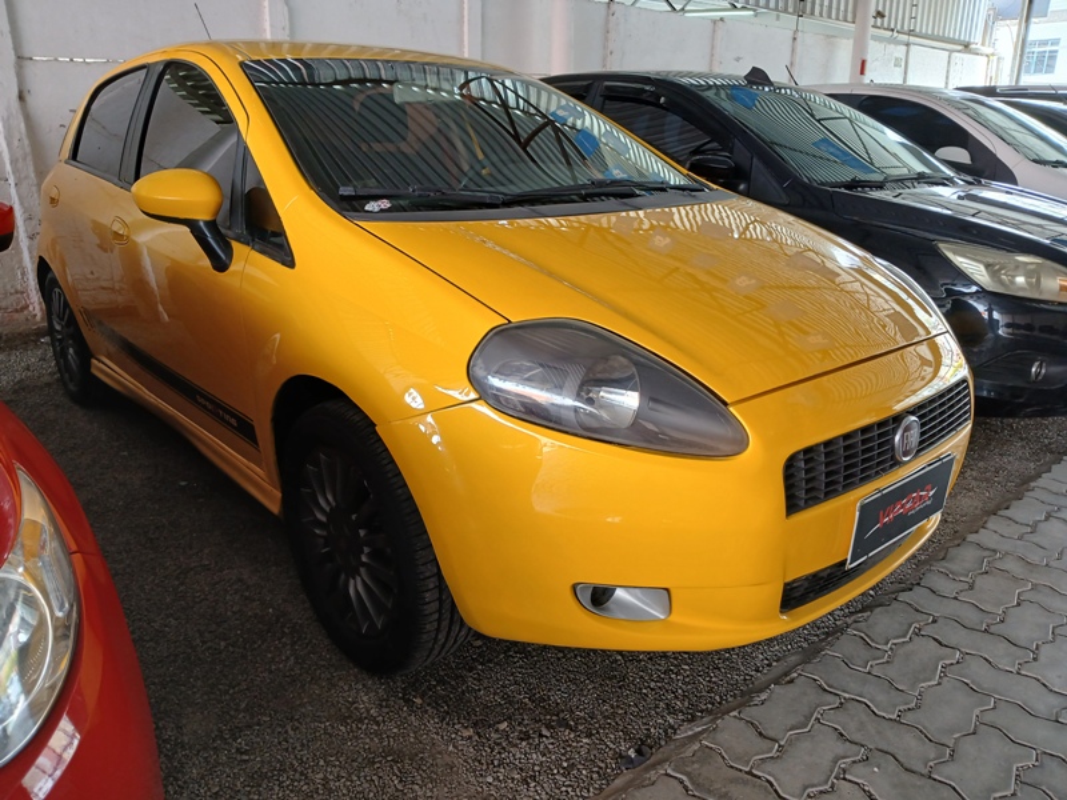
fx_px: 801
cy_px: 400
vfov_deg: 53.1
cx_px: 534
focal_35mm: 26
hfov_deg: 67.3
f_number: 1.8
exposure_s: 1/60
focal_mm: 3.98
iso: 80
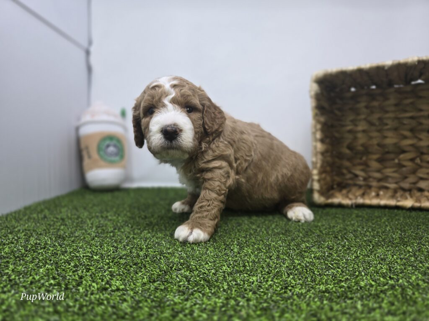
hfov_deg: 73.9
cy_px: 160
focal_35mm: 23
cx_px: 214
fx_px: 285
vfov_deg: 58.9
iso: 50
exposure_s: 1/120
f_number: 1.7
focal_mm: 6.3
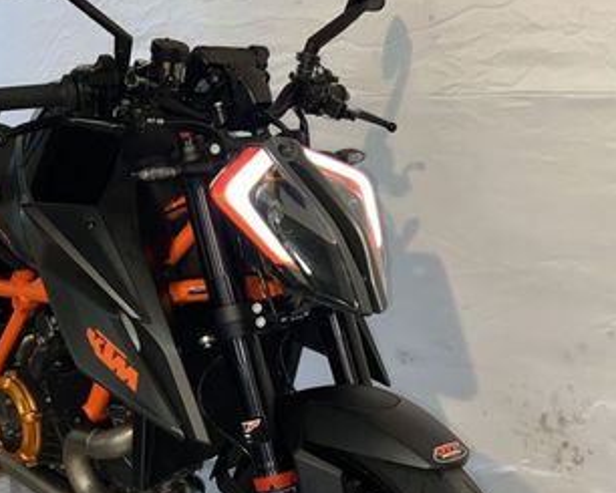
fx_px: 967
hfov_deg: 35.0
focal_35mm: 53
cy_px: 342
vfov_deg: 28.4
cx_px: 203
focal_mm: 5.7
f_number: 1.5
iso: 50
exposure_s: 1/33
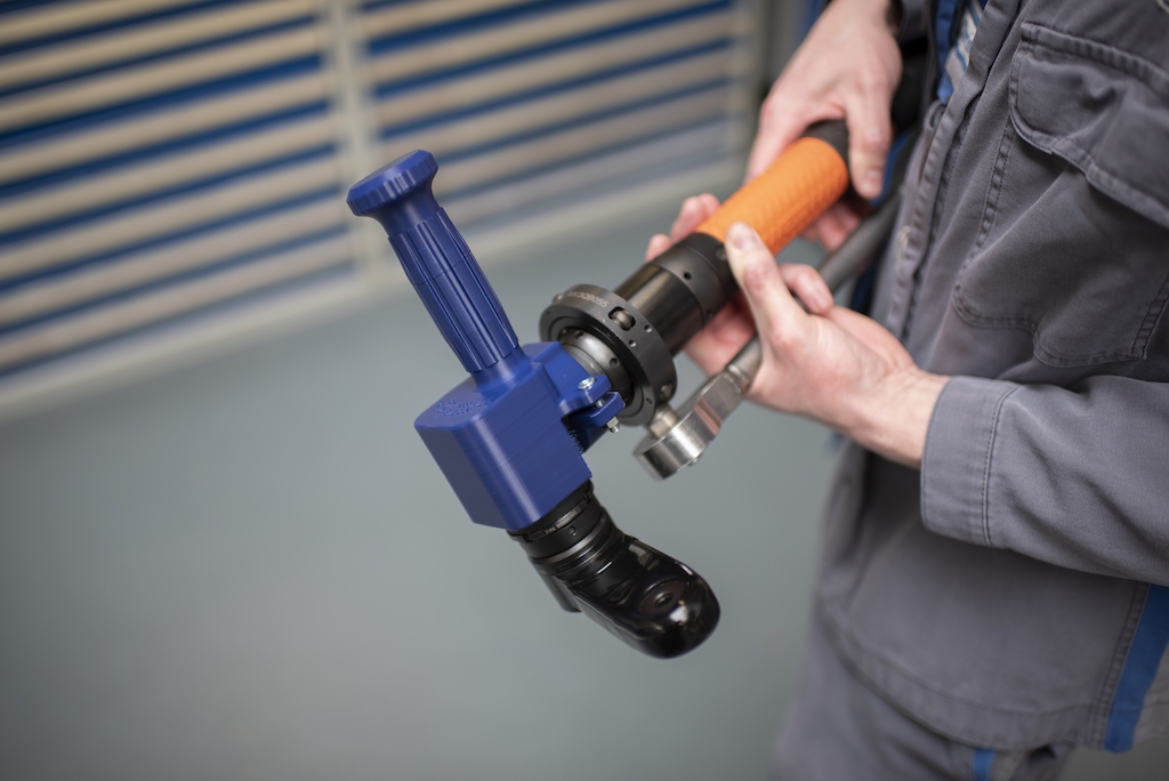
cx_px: 584
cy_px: 390
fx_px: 1137
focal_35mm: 35
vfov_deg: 37.9
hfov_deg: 54.4
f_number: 1.4
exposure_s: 1/400
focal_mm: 35
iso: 200
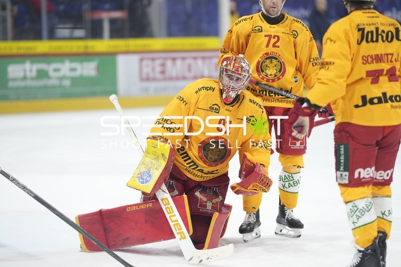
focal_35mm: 135
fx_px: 1503
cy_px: 134
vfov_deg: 10.2
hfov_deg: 15.2
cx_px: 200
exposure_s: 1/2000
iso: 1600
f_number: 1.8
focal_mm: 135
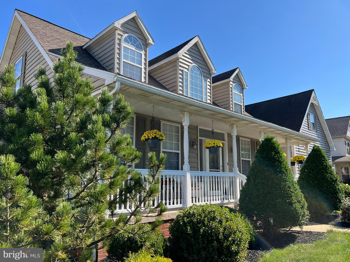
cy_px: 131
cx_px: 175
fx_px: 263
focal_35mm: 26
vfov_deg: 53.1
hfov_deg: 67.3
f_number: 1.5
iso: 50
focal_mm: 5.7
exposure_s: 1/2083
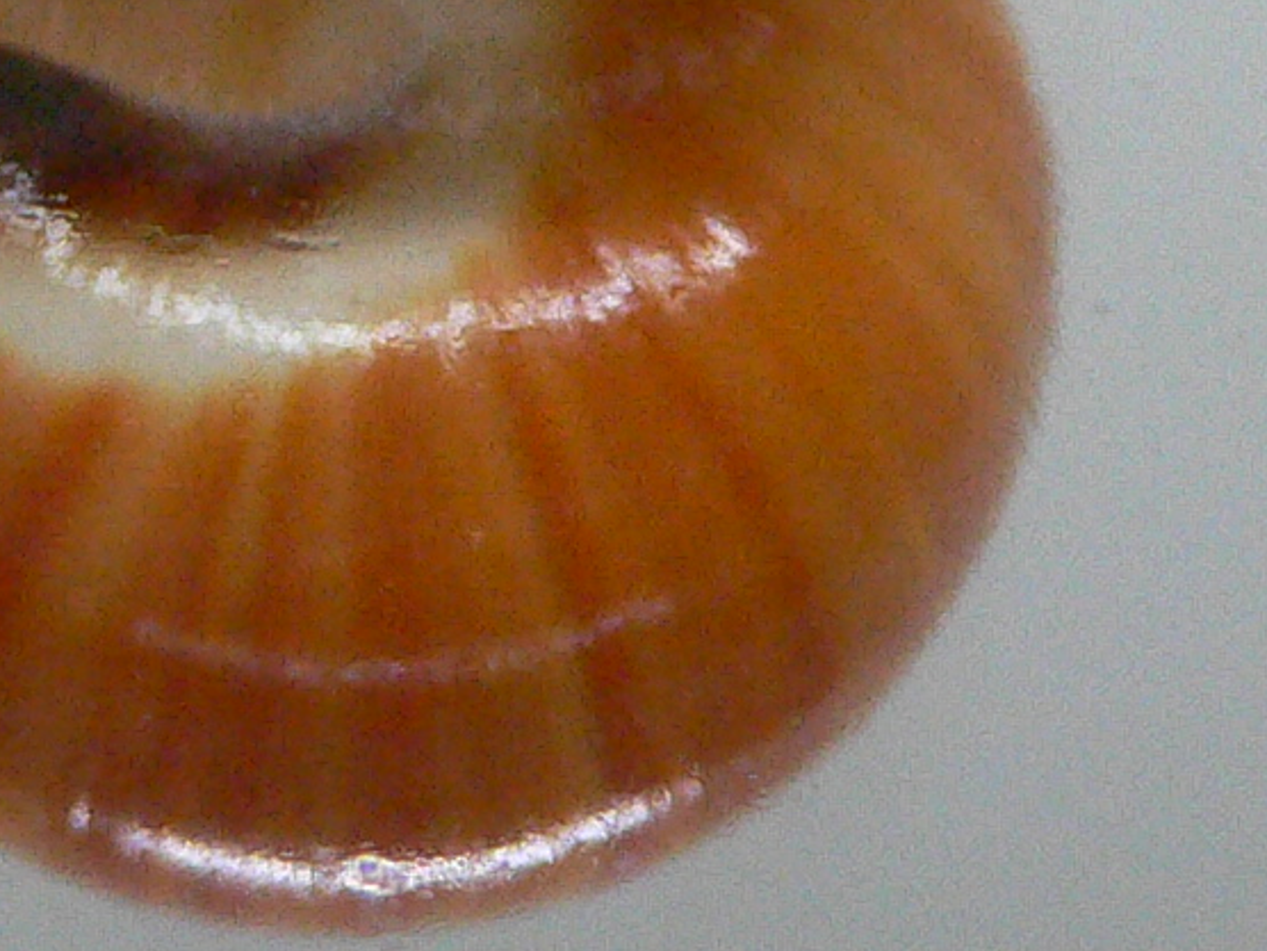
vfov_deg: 11.3
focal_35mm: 127
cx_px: 292
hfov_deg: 15.4
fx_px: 4648
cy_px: -328
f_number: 2.8
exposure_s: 1/50
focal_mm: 4.6
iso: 200
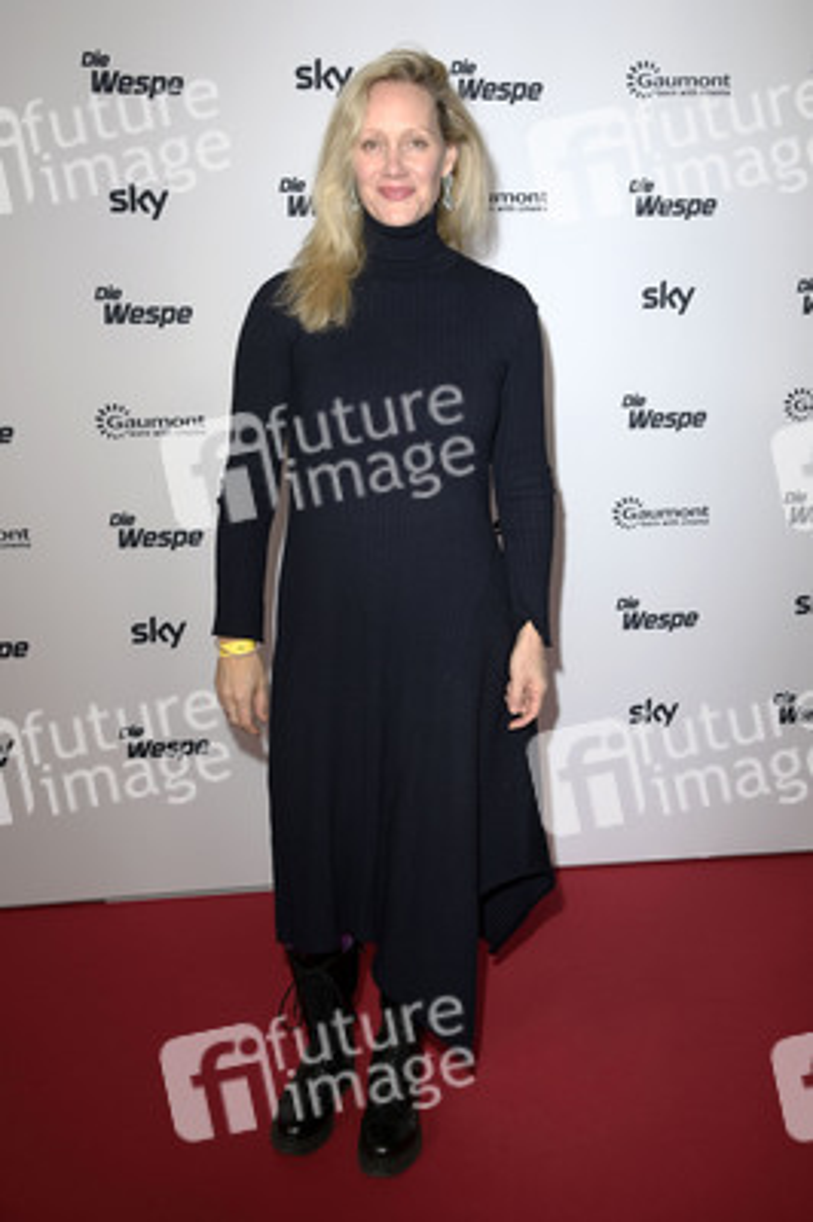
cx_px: 406
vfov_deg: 44.5
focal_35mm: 44
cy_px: 611
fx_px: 1493
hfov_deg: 30.5
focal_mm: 44
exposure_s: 1/250
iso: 400
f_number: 5.6
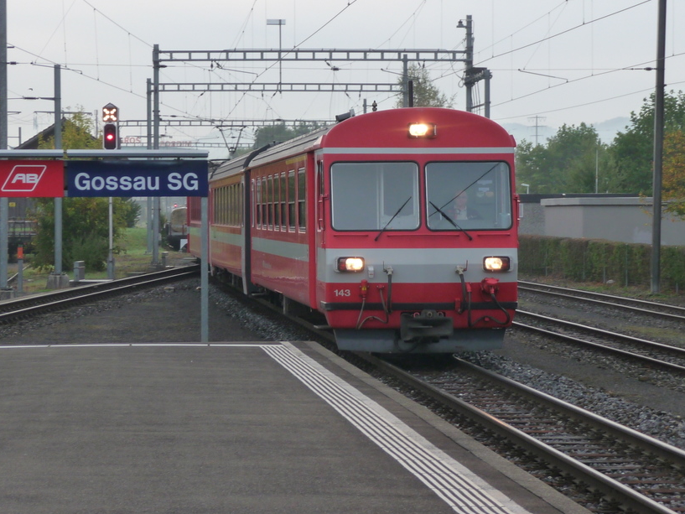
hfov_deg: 15.6
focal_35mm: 126
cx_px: 356
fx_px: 2494
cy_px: 221
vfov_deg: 11.8
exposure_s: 1/80
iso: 160
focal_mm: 17.5
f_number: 4.7
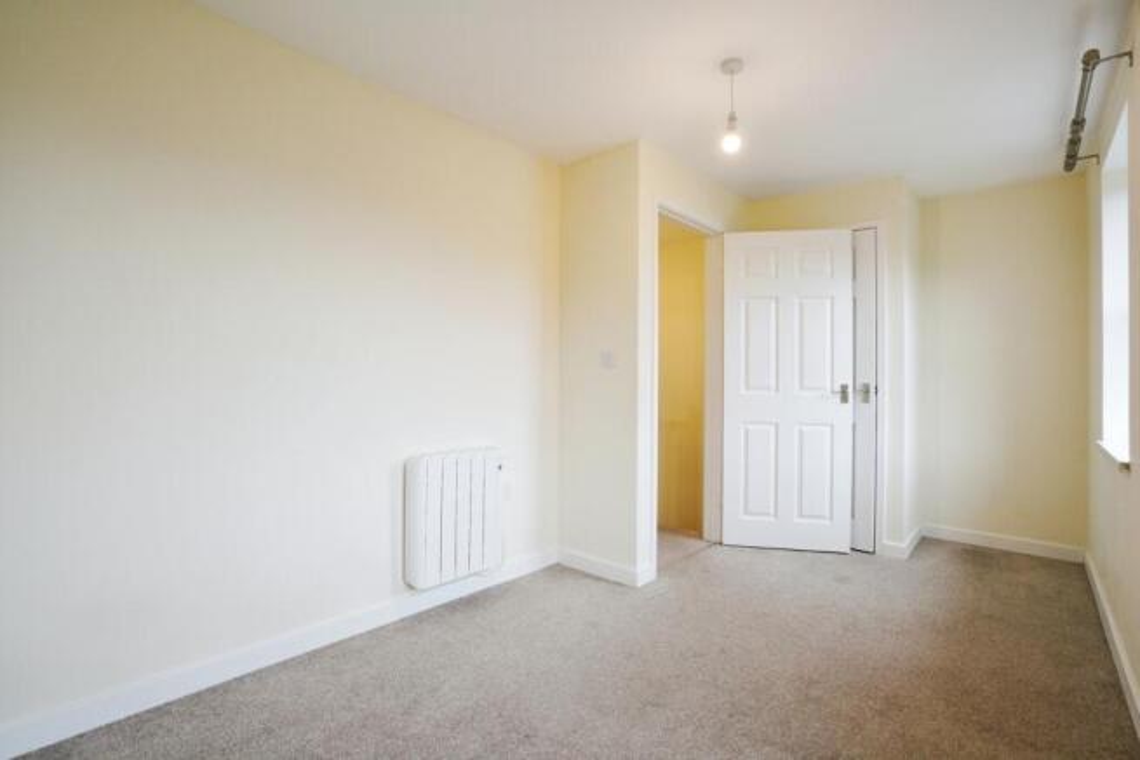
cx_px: 570
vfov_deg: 73.8
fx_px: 507
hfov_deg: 96.7
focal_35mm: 16
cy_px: 380
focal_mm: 16
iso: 1250
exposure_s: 1/30
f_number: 9
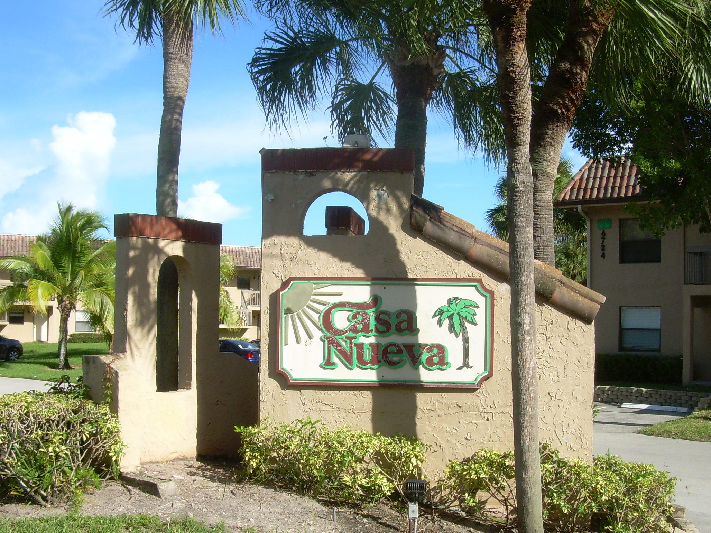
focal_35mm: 42
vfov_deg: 34.3
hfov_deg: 44.8
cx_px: 362
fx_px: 863
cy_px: 289
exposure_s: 1/297
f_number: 4.6
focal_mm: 6.3
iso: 50
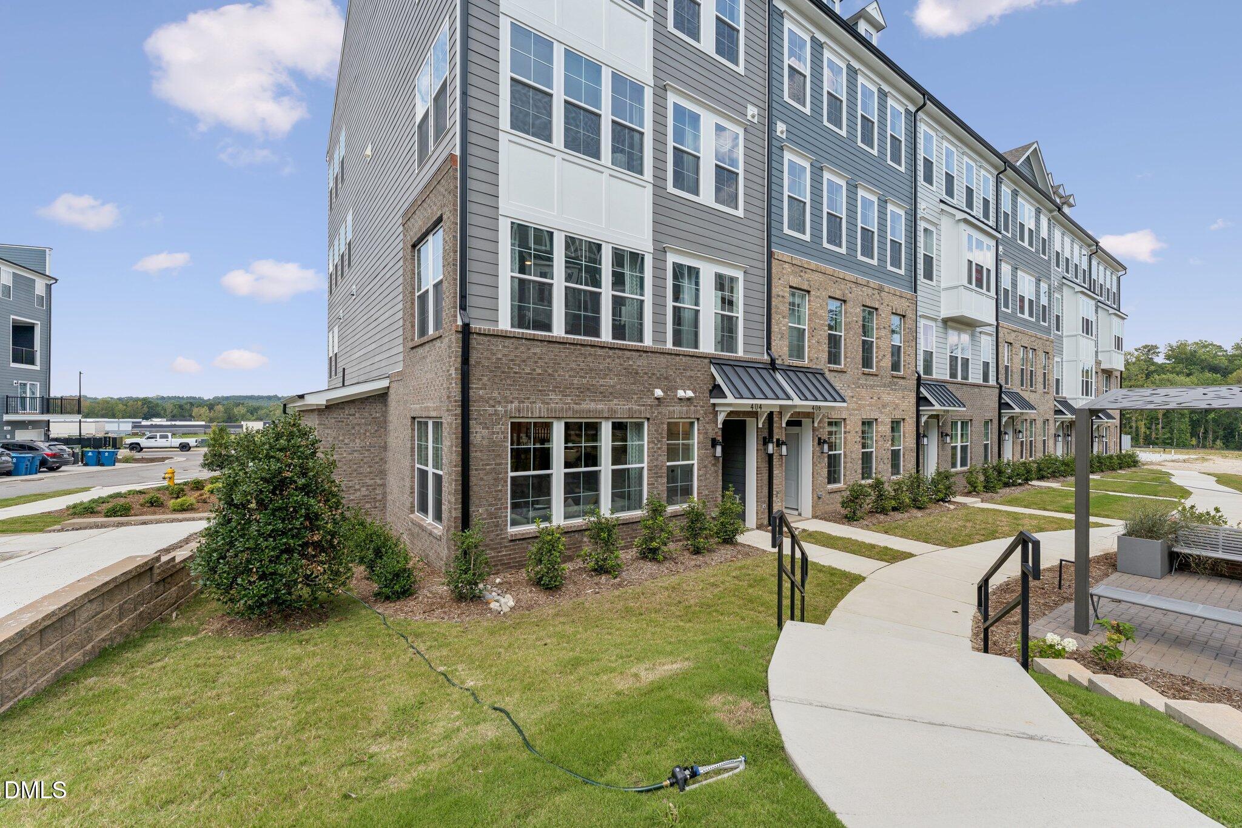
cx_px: 621
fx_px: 483
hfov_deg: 104.3
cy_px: 414
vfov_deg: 81.2
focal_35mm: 14
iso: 100
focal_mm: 14
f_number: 7.1
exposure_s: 1/400
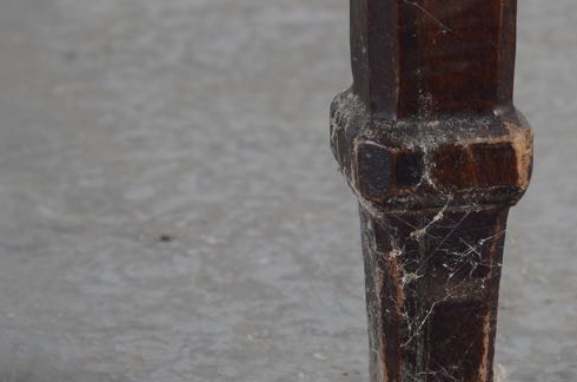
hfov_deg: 10.5
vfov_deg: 7.0
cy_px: 174
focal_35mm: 196
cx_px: 435
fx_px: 3133
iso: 100
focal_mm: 50
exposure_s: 1/125
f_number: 7.1
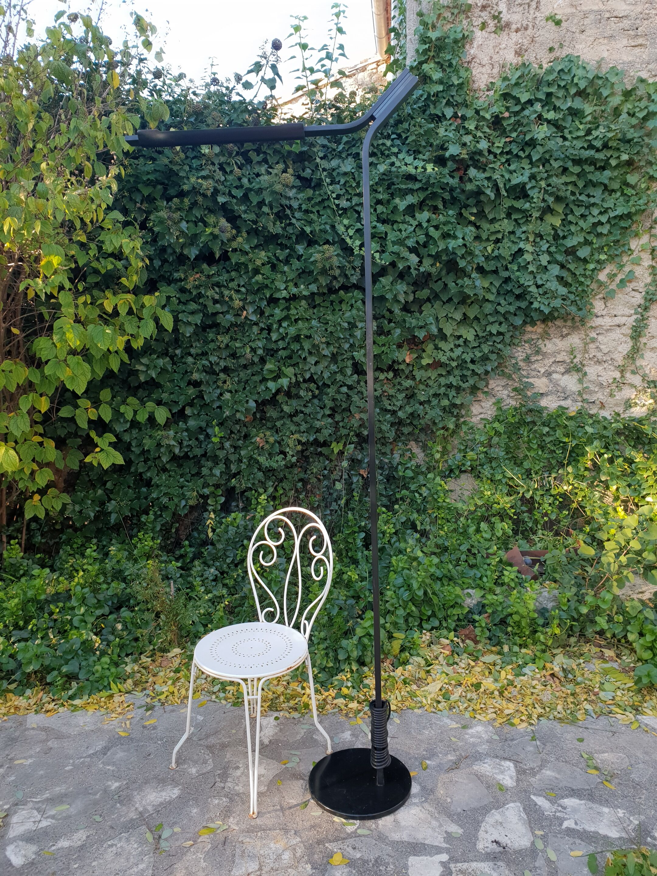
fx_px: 658
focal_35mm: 26
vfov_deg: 67.3
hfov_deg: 53.1
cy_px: 438
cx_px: 328
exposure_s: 1/100
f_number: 2.4
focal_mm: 4.3
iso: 80
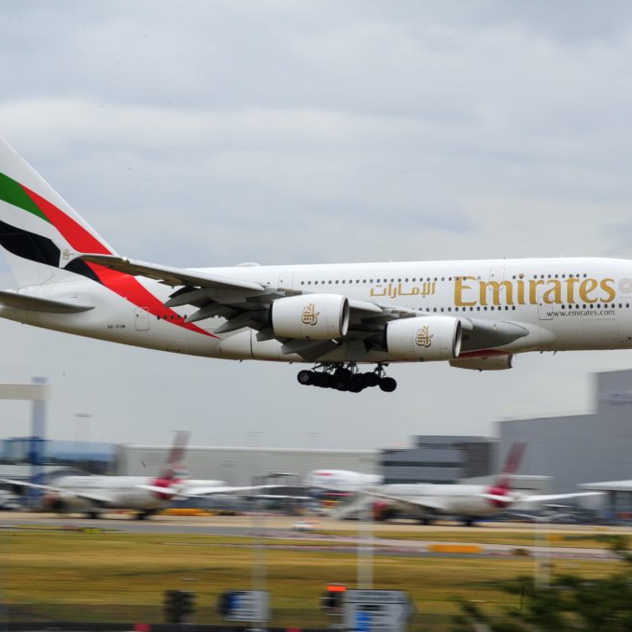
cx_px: 325
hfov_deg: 8.3
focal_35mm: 212
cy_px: 315
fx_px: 4379
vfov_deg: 8.3
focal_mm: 165
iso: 400
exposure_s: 1/50
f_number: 29
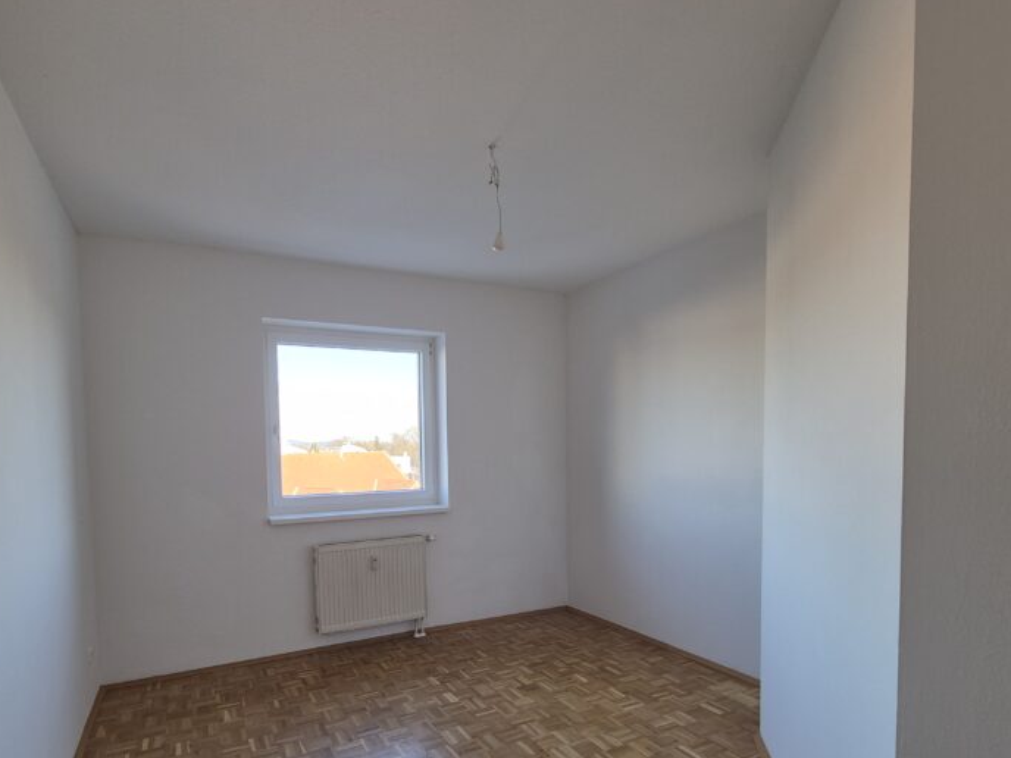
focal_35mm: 17
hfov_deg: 90.3
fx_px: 497
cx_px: 428
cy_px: 481
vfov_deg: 73.3
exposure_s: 1/50
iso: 50
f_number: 2.2
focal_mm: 2.2
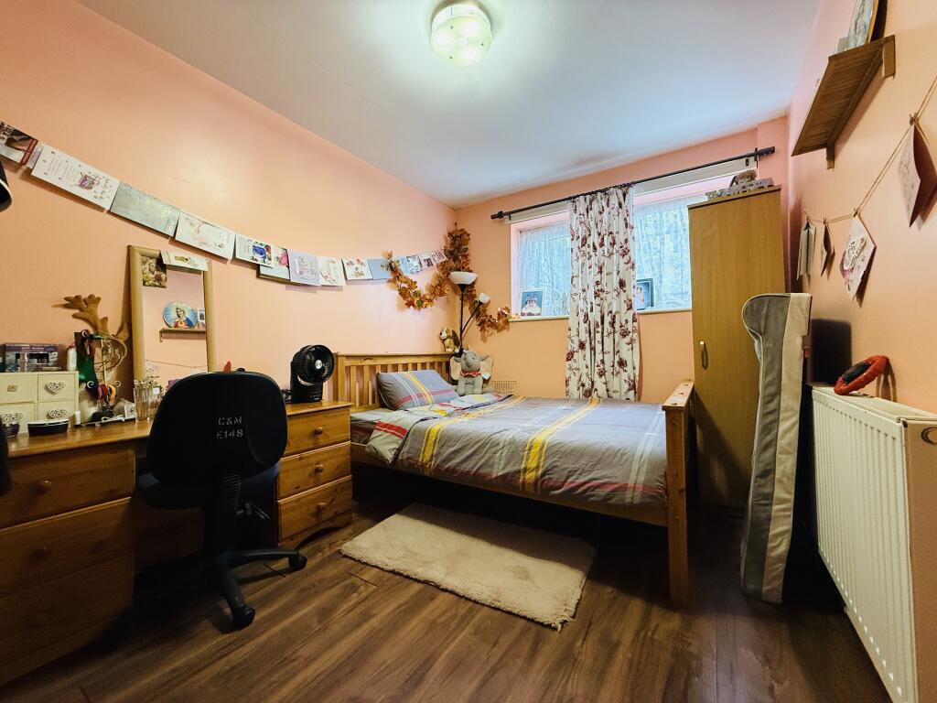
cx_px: 468
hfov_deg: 102.1
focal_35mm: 14
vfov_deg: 85.7
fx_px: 379
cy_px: 352
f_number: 2.2
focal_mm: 2.22
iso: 320
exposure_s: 1/50
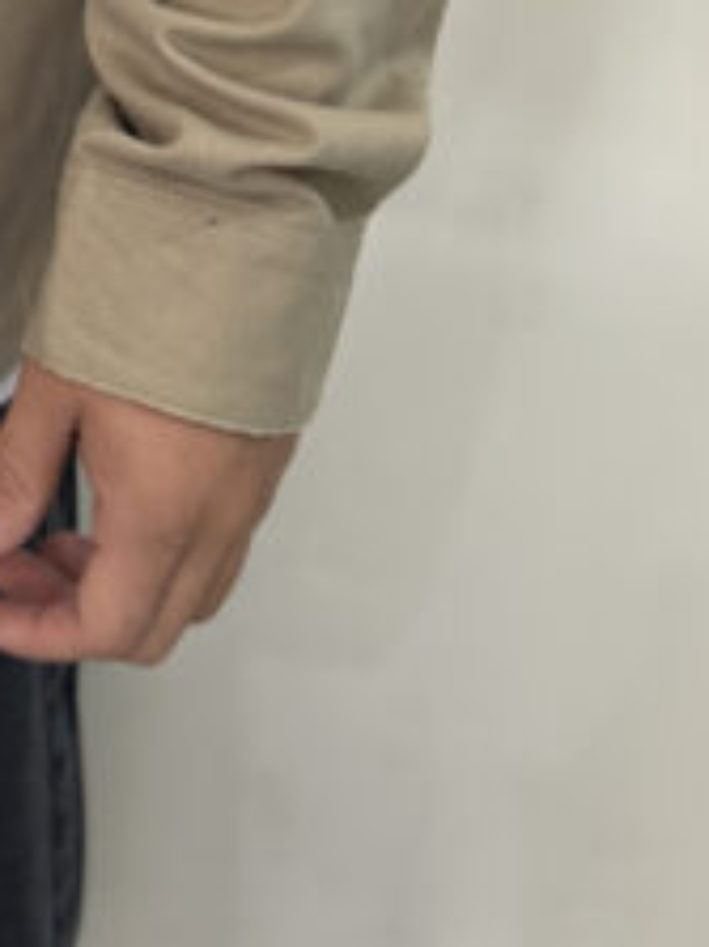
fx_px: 2351
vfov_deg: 20.6
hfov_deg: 15.4
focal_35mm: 86
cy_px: -306
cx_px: -446
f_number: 1.78
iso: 200
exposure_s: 1/100
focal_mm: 6.76
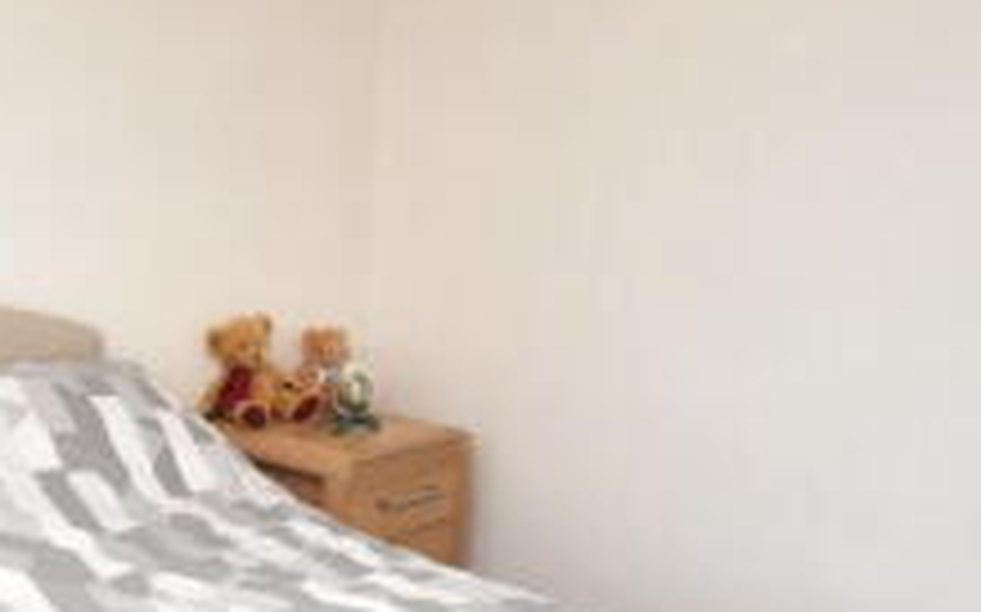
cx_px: 299
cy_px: 430
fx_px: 1229
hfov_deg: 42.7
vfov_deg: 27.7
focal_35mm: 46
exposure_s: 1/160
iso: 800
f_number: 4.5
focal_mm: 10
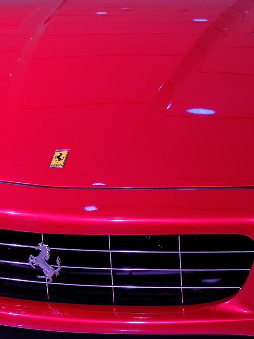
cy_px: 131
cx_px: 123
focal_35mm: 121
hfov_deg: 12.2
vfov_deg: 16.3
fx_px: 1184
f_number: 4
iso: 400
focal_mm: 29.2
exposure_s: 1/42
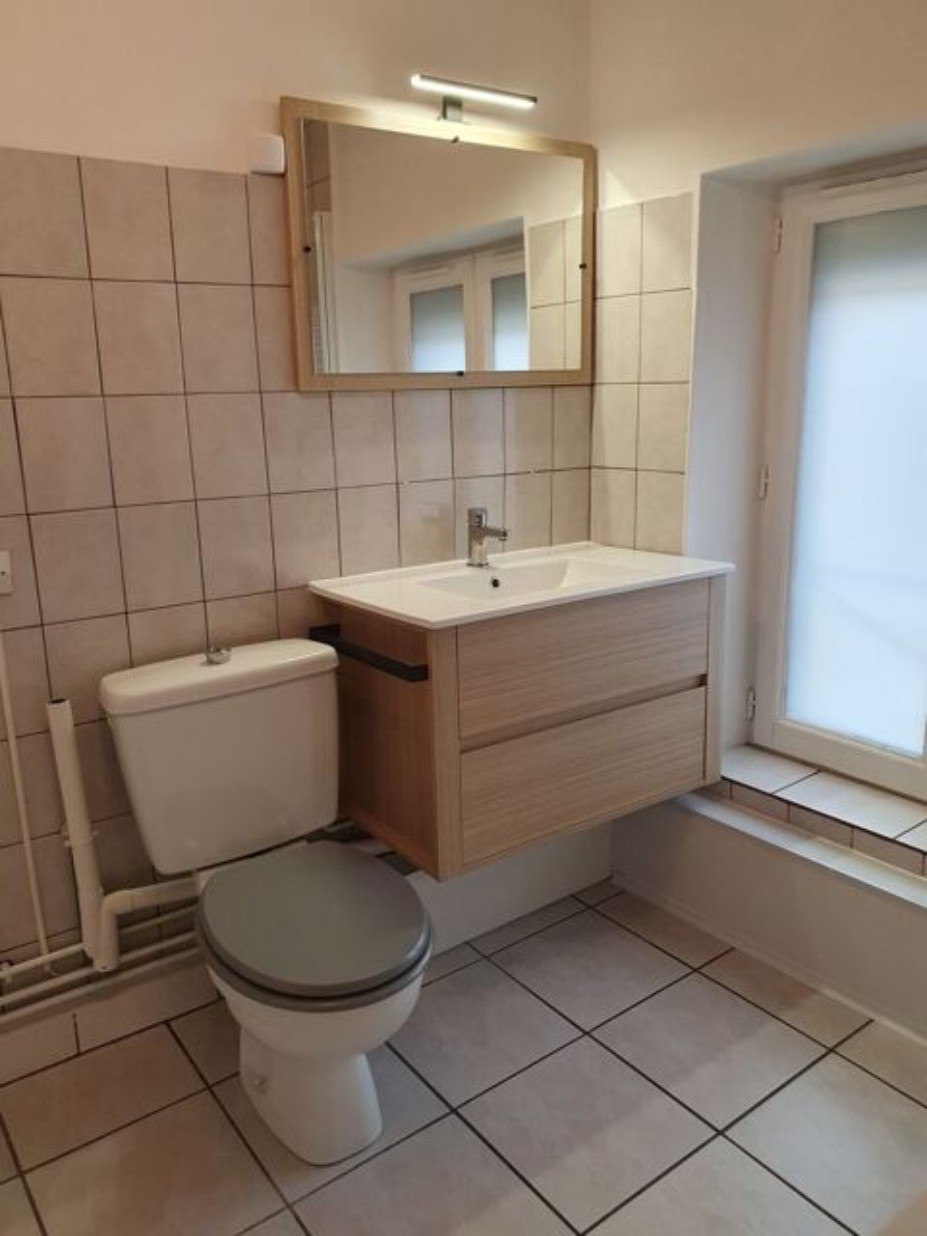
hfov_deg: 53.1
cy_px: 618
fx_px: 928
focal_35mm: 26
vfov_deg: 67.3
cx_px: 464
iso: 200
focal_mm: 4.32
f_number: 2.4
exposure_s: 1/100
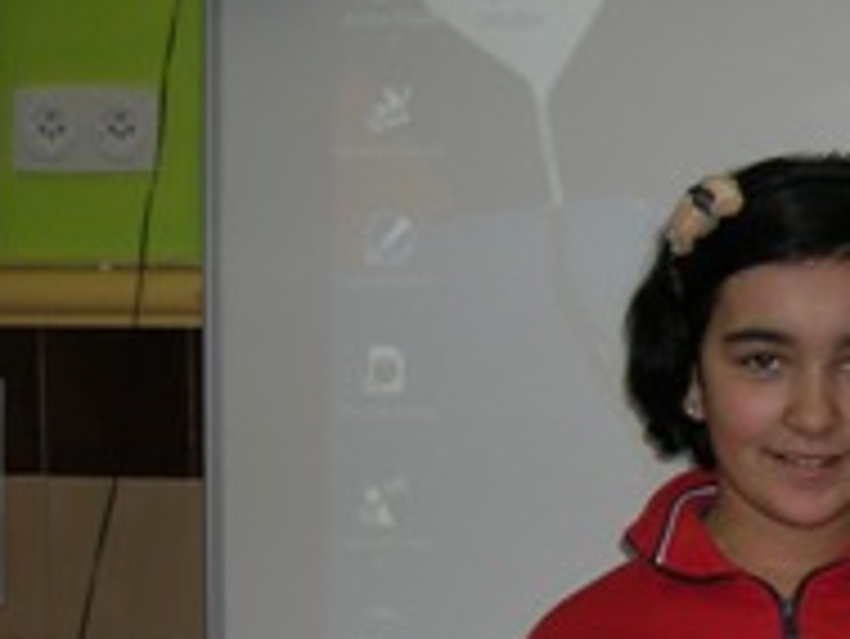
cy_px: 666
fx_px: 2678
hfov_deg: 17.3
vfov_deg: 13.4
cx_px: 994
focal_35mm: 109
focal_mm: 7.7
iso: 50
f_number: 3.2
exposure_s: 1/60.1
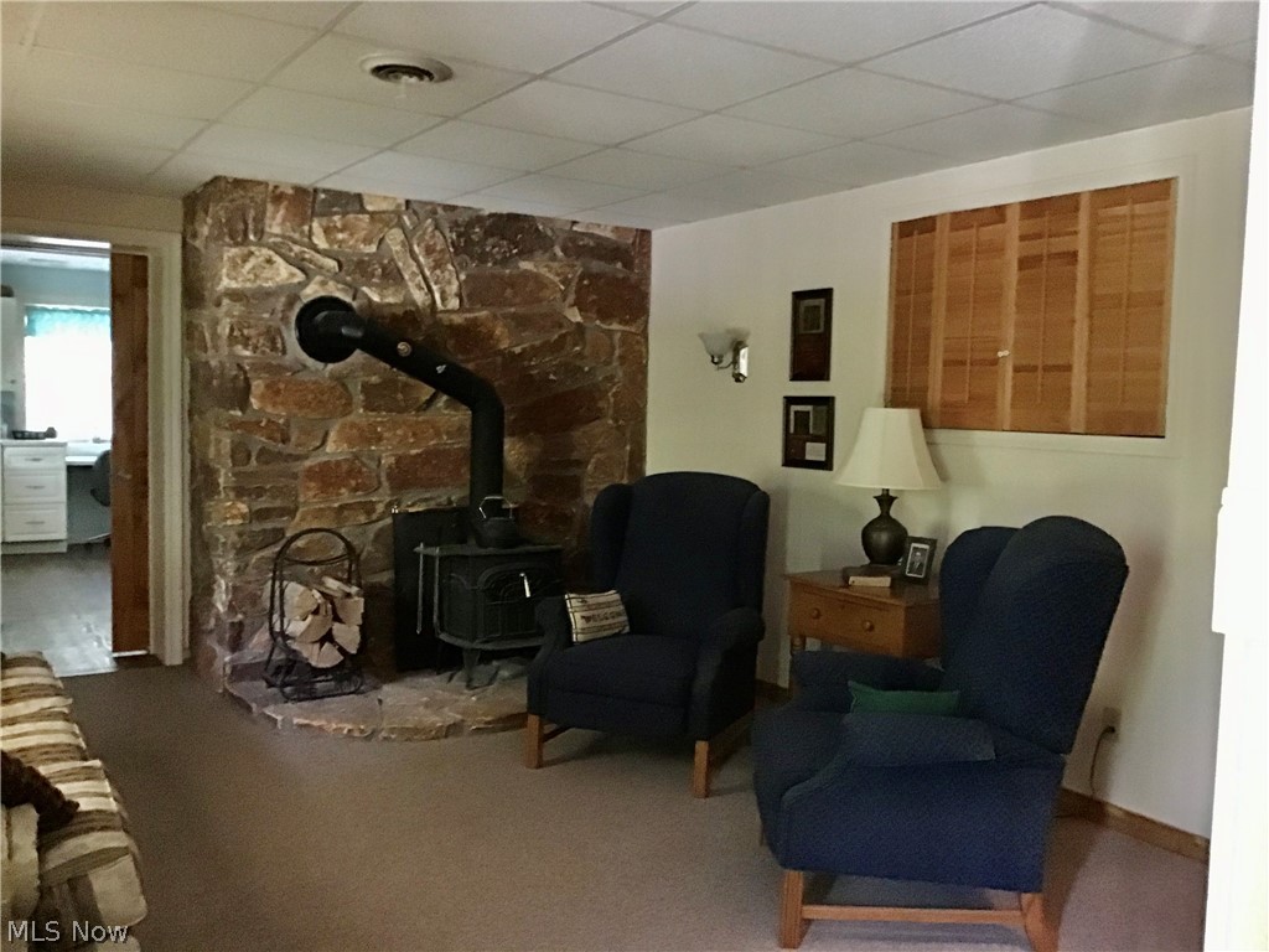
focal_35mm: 31
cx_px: 634
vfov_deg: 45.4
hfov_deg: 58.4
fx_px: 1136
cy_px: 476
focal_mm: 3.3
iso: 640
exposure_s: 1/15
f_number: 2.4
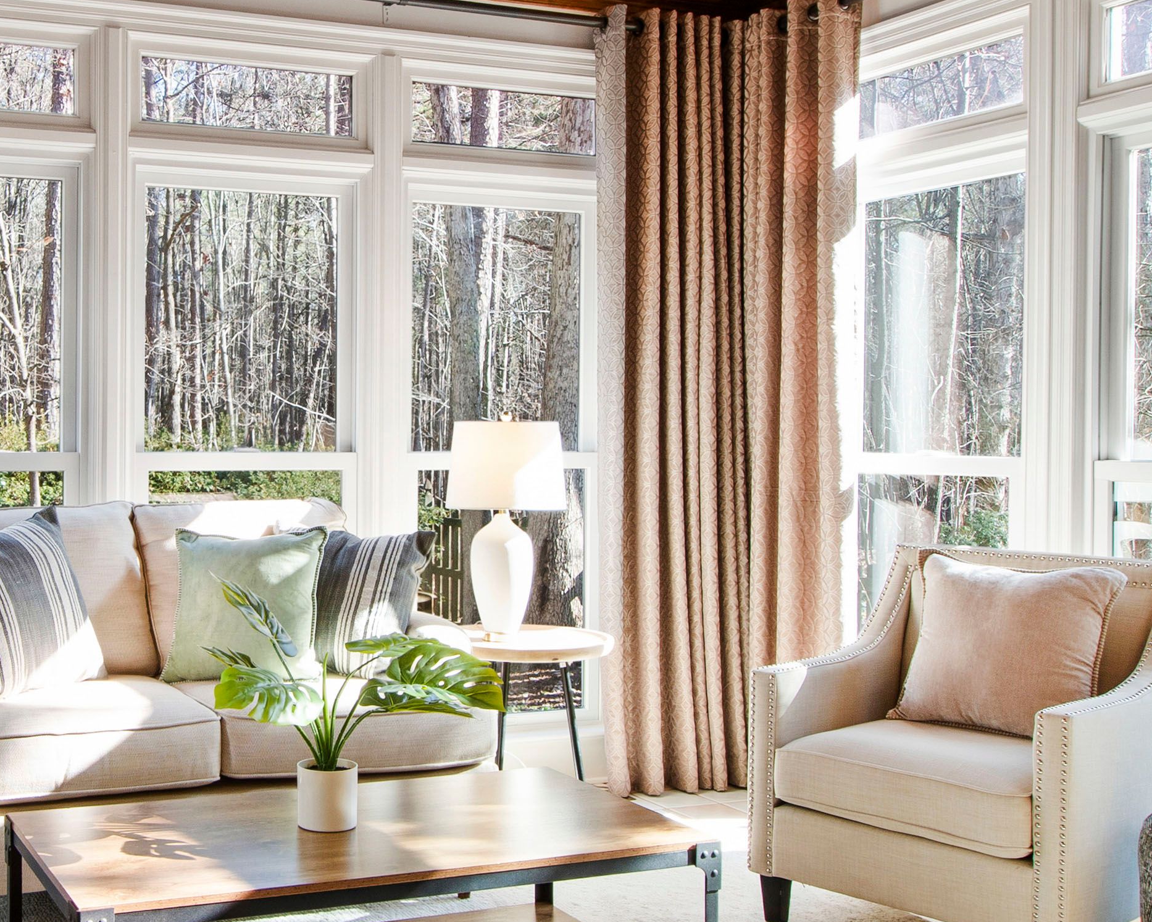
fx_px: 1432
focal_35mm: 42
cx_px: 271
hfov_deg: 42.3
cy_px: 452
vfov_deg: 35.7
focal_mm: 10
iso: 100
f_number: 8
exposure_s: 1/5
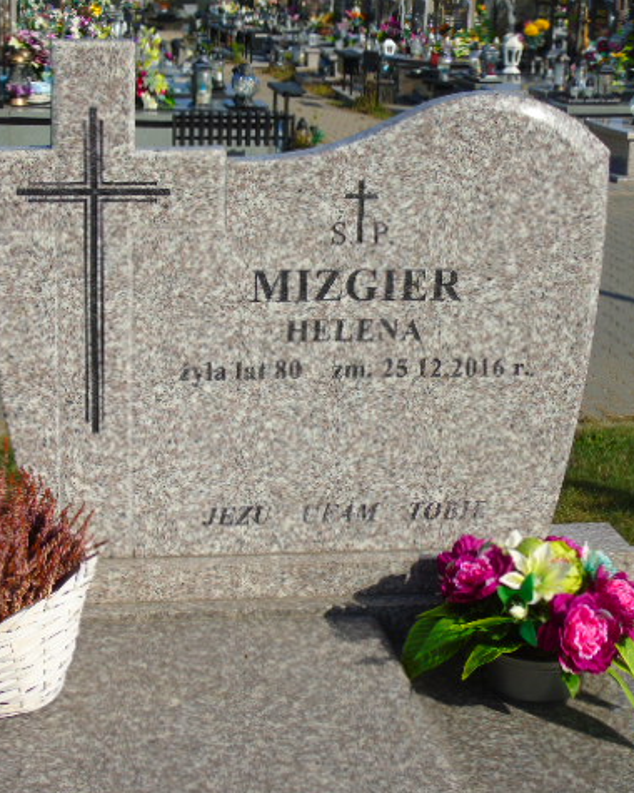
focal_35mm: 71
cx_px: 255
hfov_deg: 21.5
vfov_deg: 26.8
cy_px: 397
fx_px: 1665
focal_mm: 9.6
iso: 80
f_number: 4.3
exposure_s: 1/800
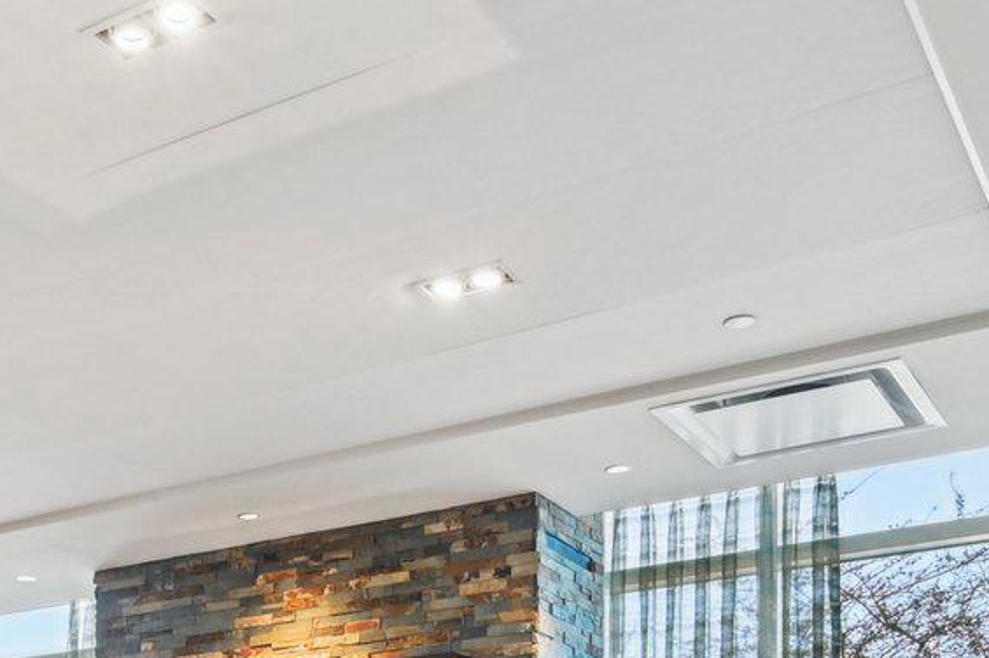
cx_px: 124
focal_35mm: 58
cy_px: 934
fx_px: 1592
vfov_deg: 20.6
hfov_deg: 33.0
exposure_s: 1/15
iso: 100
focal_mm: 16
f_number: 8
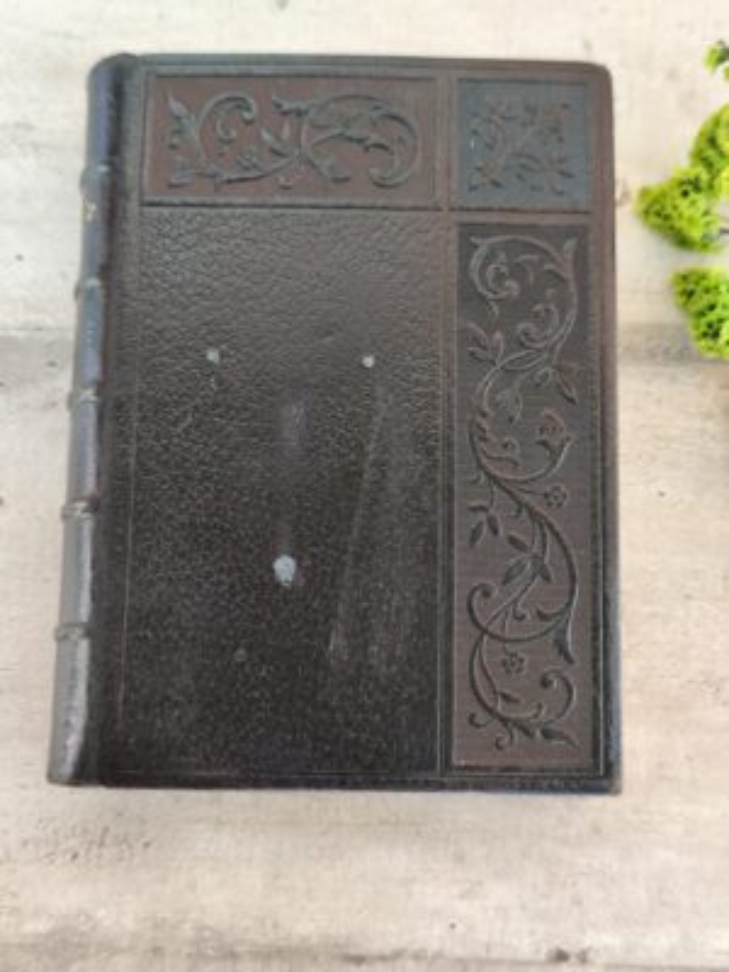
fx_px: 1292
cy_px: 486
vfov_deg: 41.2
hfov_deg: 31.5
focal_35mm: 46
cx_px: 364
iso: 400
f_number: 1.65
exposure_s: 1/25
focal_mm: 6.19
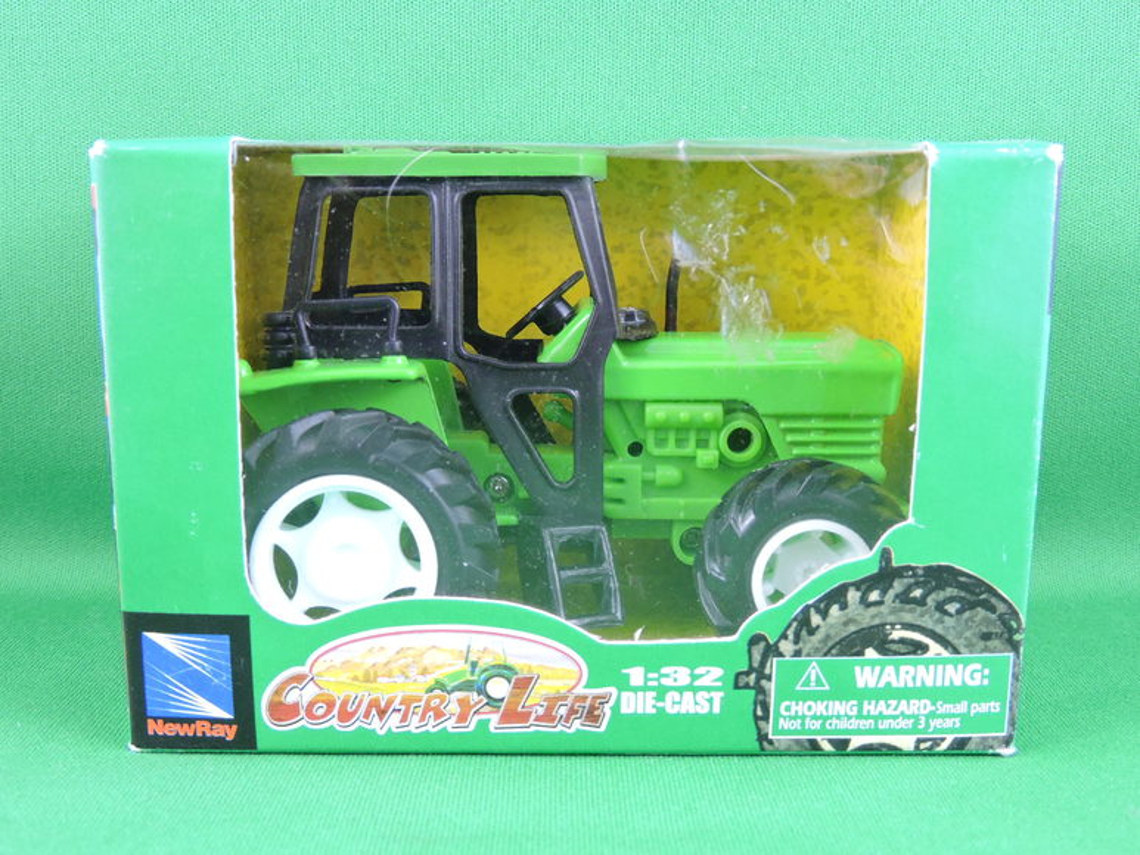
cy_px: 428
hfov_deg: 46.8
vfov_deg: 36.0
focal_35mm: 40
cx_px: 570
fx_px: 1318
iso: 400
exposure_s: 1/30
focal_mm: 7.2
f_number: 3.8
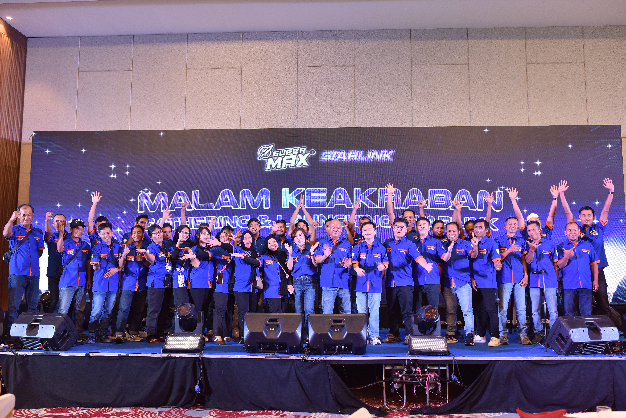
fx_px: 609
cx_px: 313
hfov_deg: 54.4
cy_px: 209
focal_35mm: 35
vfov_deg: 37.9
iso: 500
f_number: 4
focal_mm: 35
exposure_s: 1/100
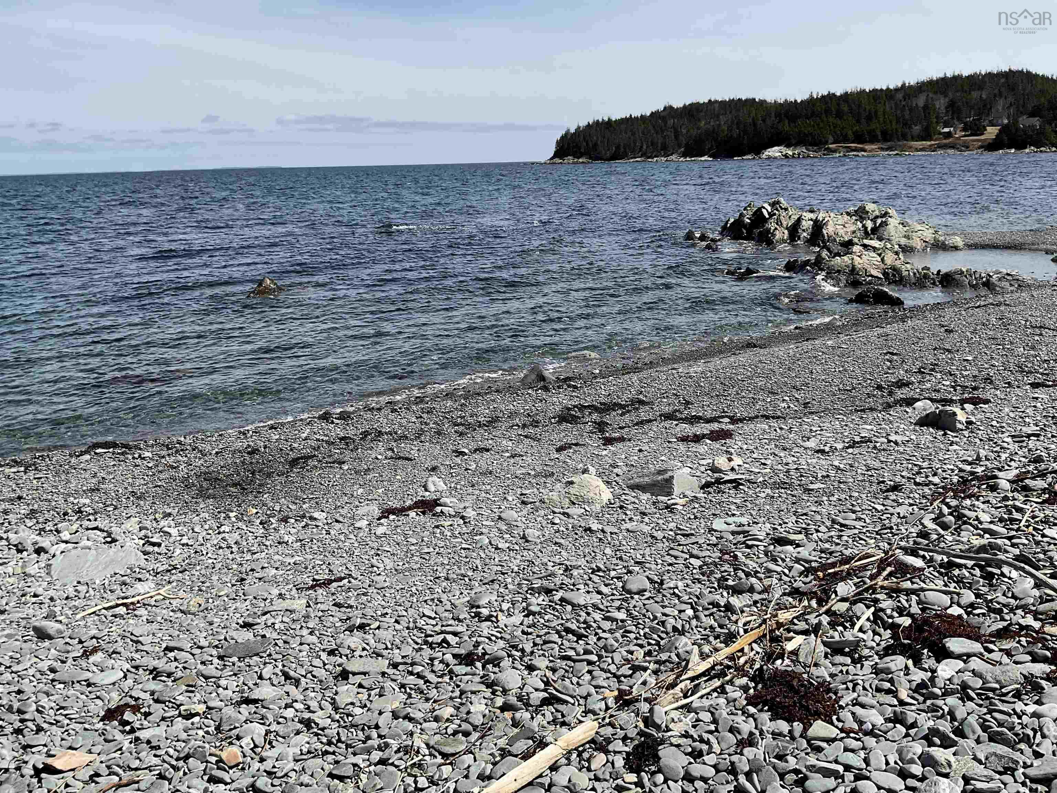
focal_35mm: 29
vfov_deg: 48.2
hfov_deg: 61.7
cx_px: 528
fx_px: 886
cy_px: 396
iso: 16
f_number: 1.8
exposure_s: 1/2667
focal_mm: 3
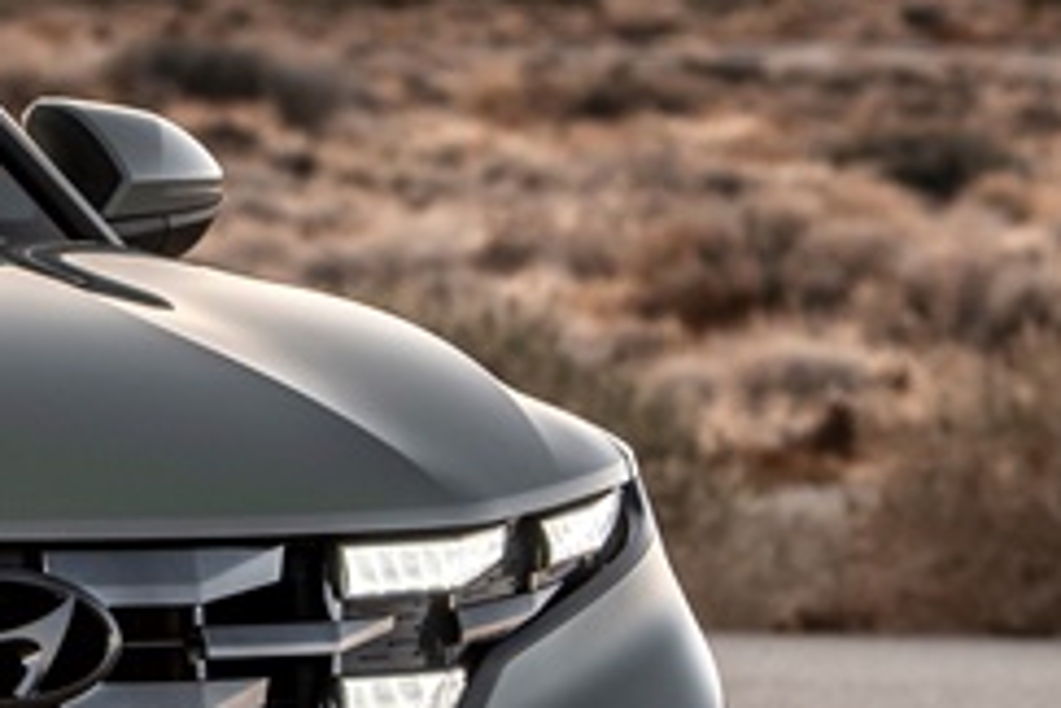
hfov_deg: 3.3
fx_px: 18537
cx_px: -1022
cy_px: 197
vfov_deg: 2.2
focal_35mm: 629
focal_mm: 102
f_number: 5
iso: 64
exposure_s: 1/13
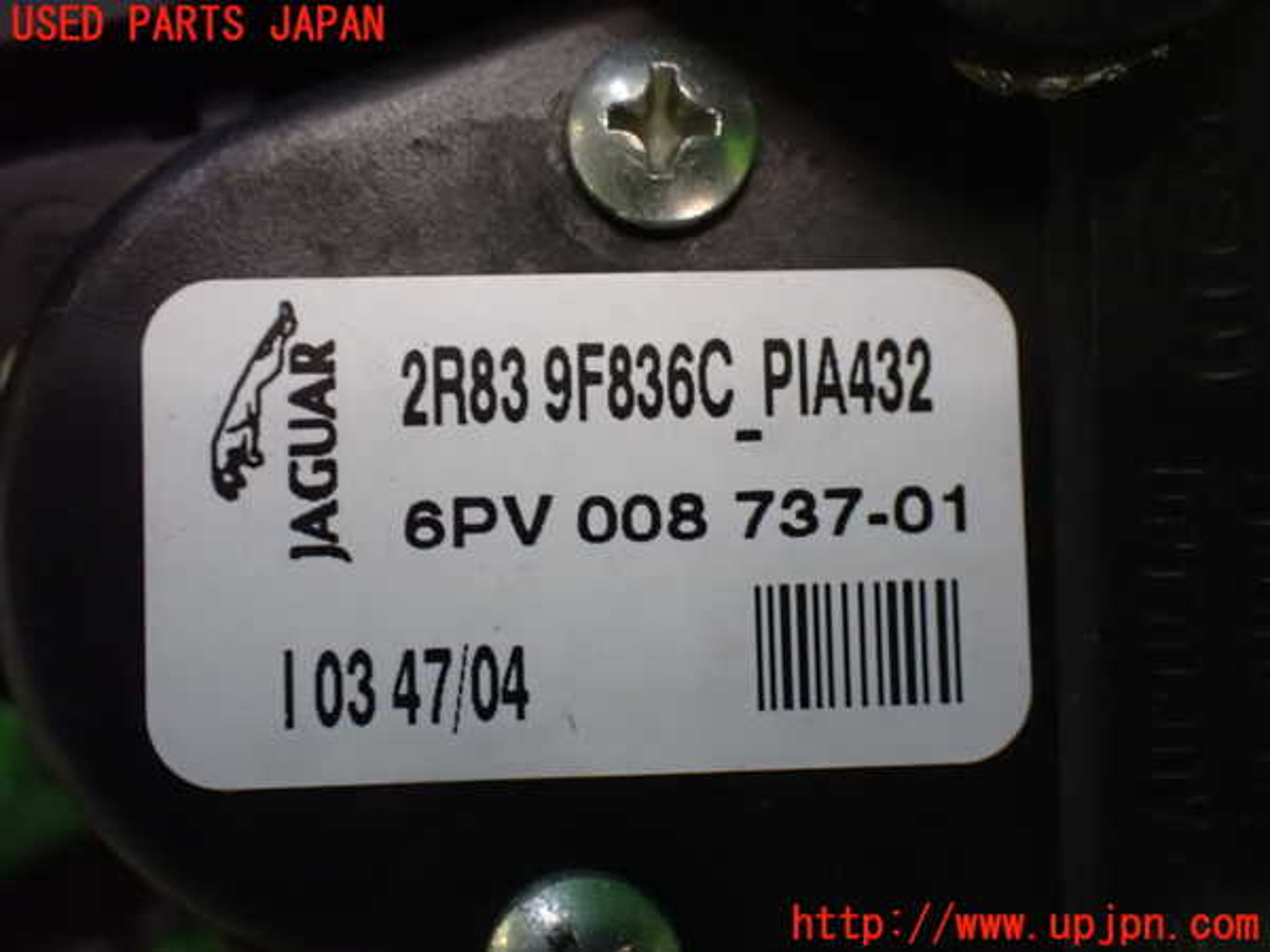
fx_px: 1614
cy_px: 476
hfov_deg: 42.9
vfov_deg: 32.9
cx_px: 635
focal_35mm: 44
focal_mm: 7.84
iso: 1600
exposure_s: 1/30
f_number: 2.9
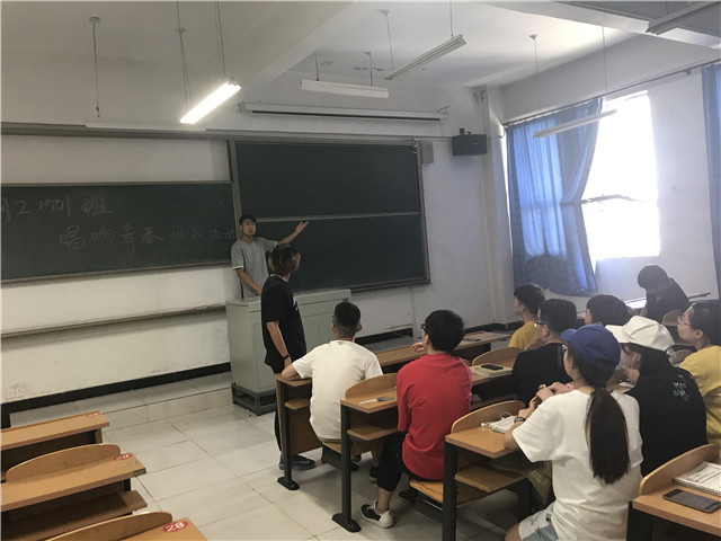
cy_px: 270
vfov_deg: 49.7
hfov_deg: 63.4
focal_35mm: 28
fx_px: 583
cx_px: 360
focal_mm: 3.99
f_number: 1.8
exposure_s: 1/25
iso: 40
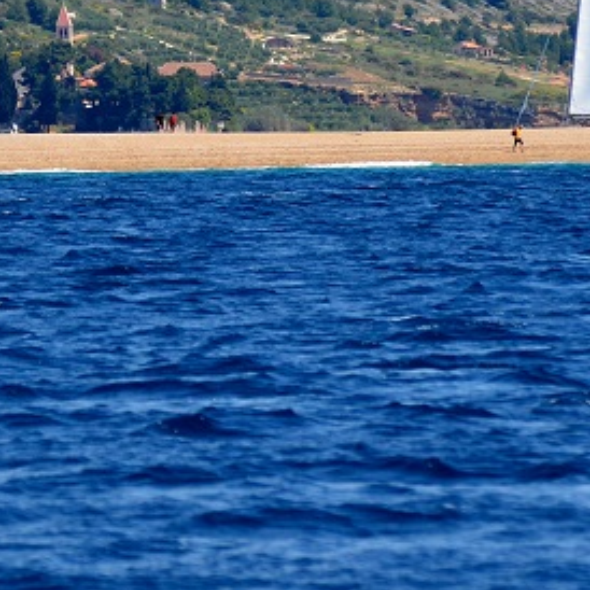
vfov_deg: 2.7
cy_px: -98
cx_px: 292
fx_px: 12515
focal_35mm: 649
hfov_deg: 2.7
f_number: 4.8
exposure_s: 1/2500
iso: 400
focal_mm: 140
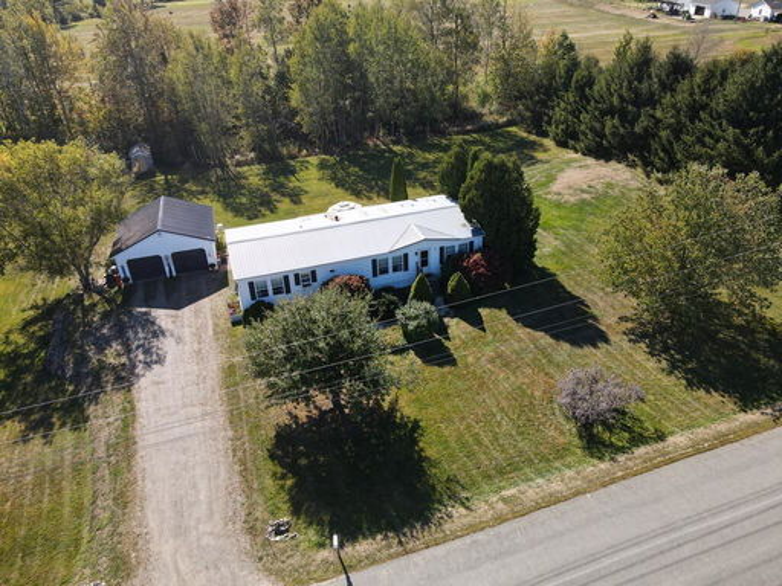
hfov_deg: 71.6
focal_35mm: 24
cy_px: 293
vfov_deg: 56.8
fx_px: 542
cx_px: 391
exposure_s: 1/320
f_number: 2.8
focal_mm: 4.5
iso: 100
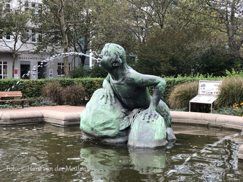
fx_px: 400
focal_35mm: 57
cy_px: 91
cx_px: 122
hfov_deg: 33.8
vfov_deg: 25.6
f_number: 2.8
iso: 25
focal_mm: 6.6
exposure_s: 1/121
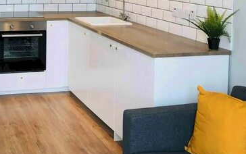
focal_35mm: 57
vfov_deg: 21.7
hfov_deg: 34.0
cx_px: 31
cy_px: -11
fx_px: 382
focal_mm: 3.99
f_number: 1.8
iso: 32
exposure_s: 1/50
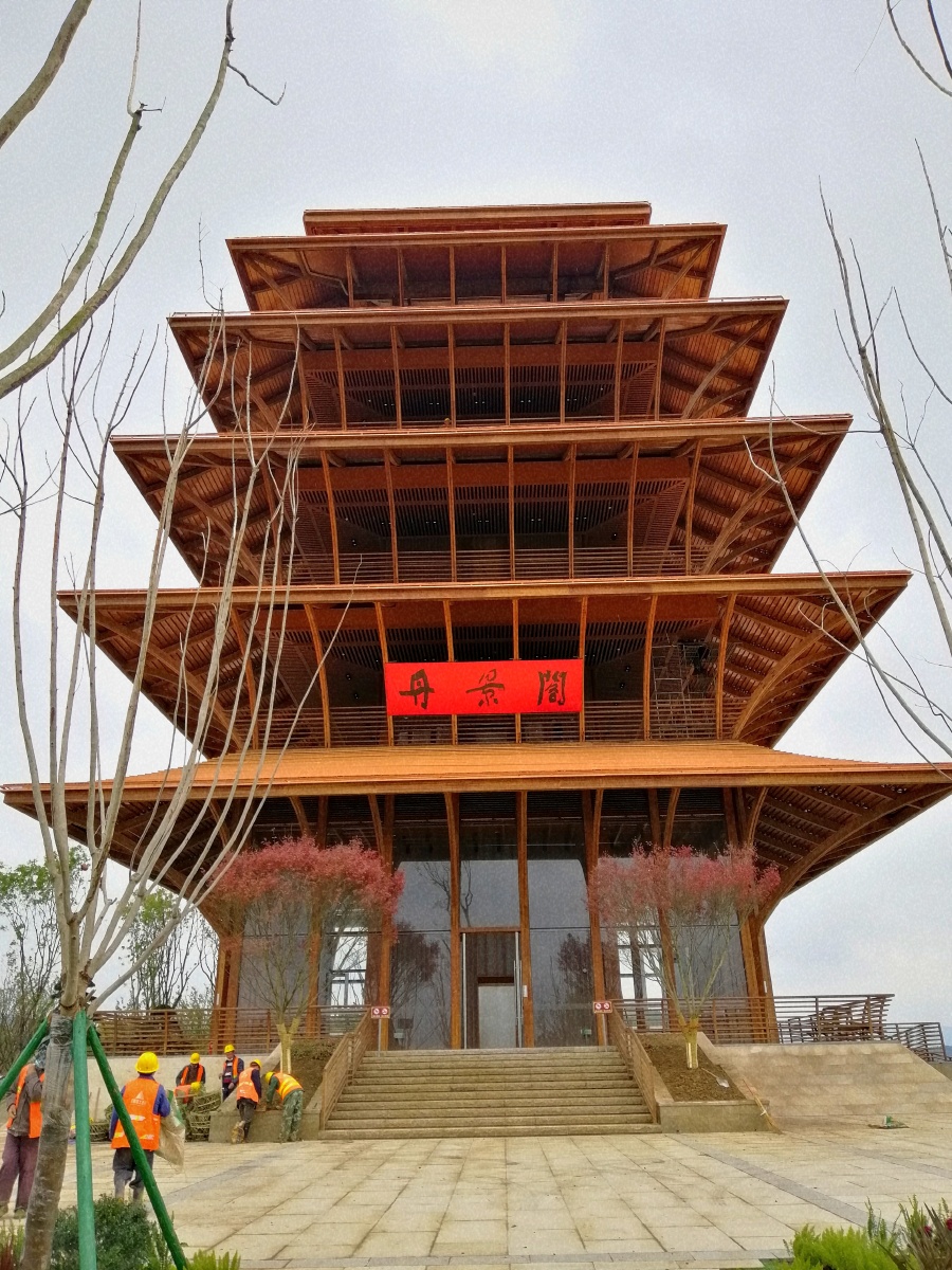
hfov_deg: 53.1
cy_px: 635
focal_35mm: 26
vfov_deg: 67.3
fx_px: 953
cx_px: 476
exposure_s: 1/233
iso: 50
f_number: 2.2
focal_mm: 3.81
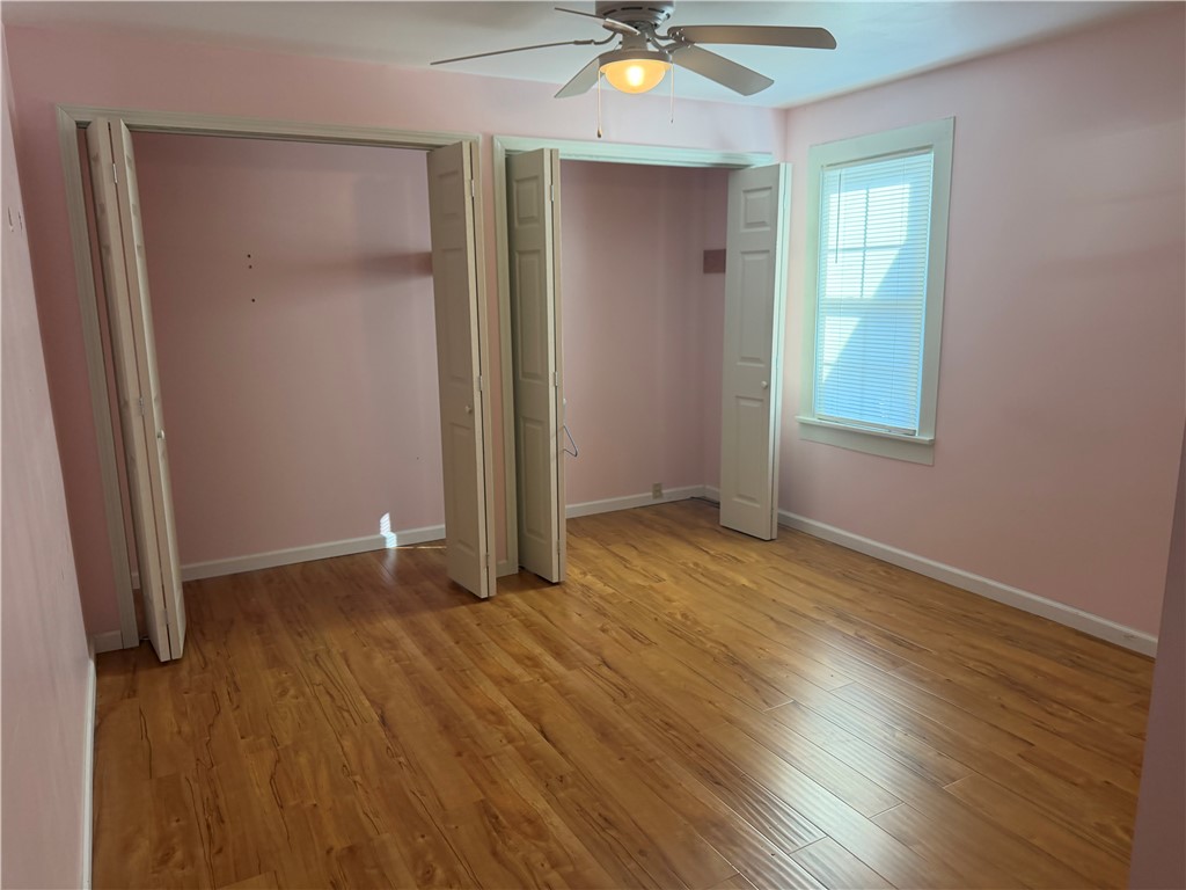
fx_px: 822
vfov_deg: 56.8
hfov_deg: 71.6
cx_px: 593
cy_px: 445
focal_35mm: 24
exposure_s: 1/150
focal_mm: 6.76
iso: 200
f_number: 1.78
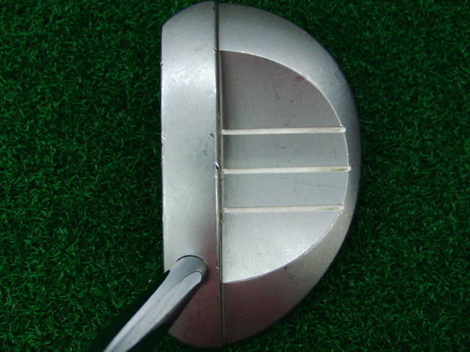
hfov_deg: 50.1
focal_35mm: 37
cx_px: 235
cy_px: 176
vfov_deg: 38.7
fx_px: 502
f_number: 3.6
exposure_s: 1/80
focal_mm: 6.42
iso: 320
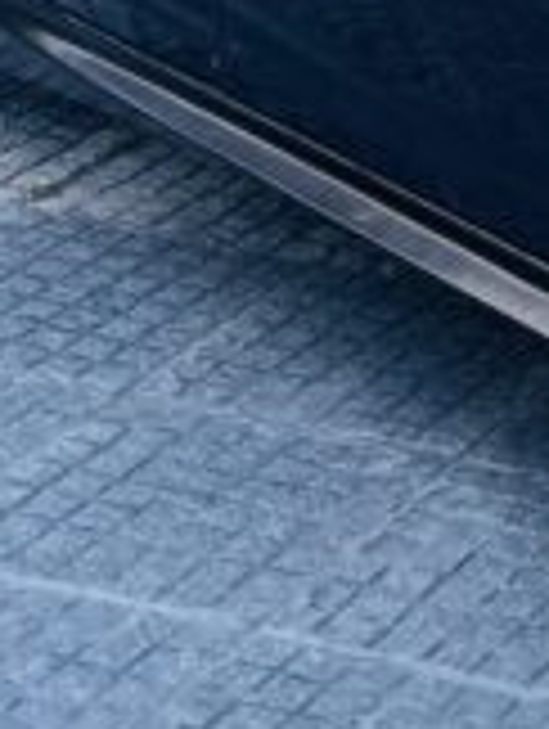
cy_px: -256
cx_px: 1179
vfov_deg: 12.1
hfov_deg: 8.8
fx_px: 3332
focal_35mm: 158
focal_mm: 5.1
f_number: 1.6
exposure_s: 1/136
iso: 32
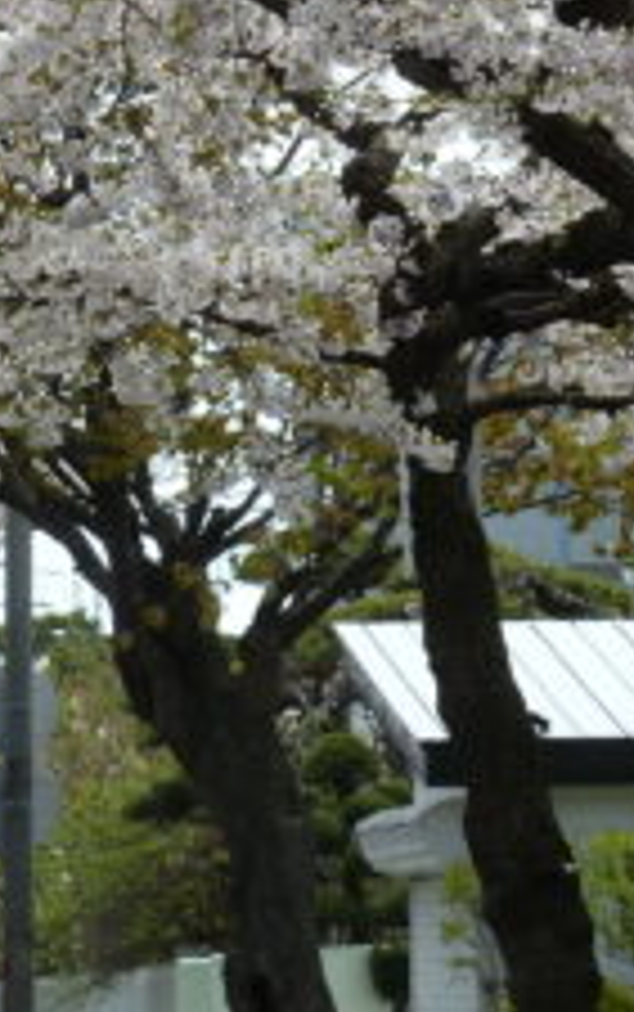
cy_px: 229
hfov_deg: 3.4
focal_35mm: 386
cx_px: -274
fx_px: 10651
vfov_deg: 5.4
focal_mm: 21
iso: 80
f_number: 4.4
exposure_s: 1/320
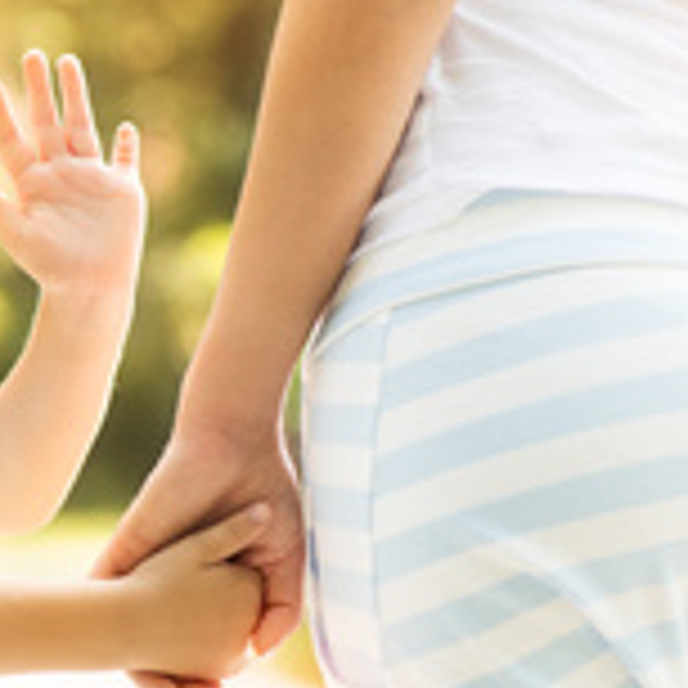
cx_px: 81
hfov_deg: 7.1
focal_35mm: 247
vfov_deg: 7.1
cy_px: 366
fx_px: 5554
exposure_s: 1/100
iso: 100
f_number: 4
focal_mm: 105
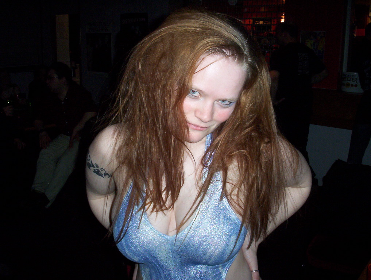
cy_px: 140
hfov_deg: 47.8
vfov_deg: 36.9
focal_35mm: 39
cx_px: 186
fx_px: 419
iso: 140
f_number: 4.5
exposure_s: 1/30
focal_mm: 6
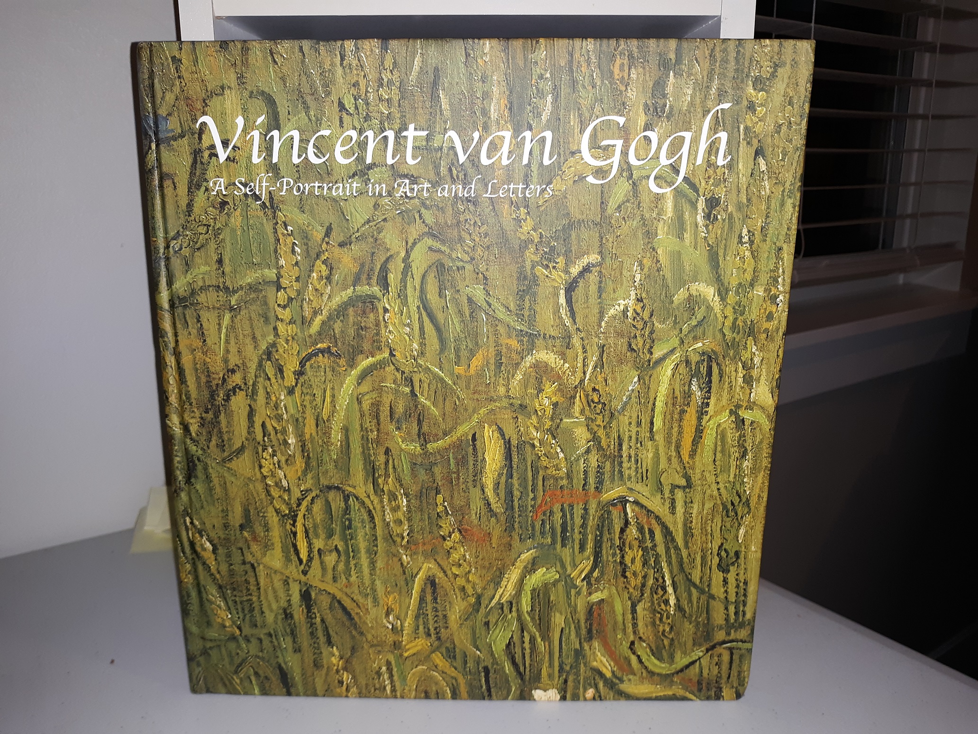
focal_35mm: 28
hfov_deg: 63.4
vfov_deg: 49.7
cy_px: 367
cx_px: 489
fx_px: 791
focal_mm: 3.7
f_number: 1.7
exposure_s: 1/60
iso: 50
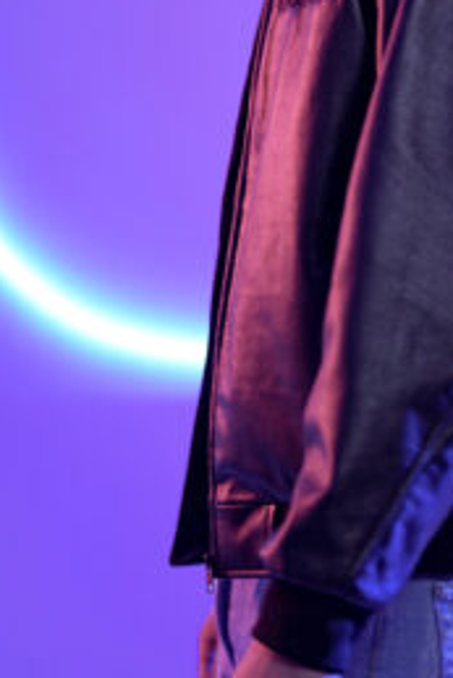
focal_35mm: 231
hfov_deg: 6.0
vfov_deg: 8.9
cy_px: 135
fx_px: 4354
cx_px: 309
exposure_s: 1/200
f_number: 1.8
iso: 800
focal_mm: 85
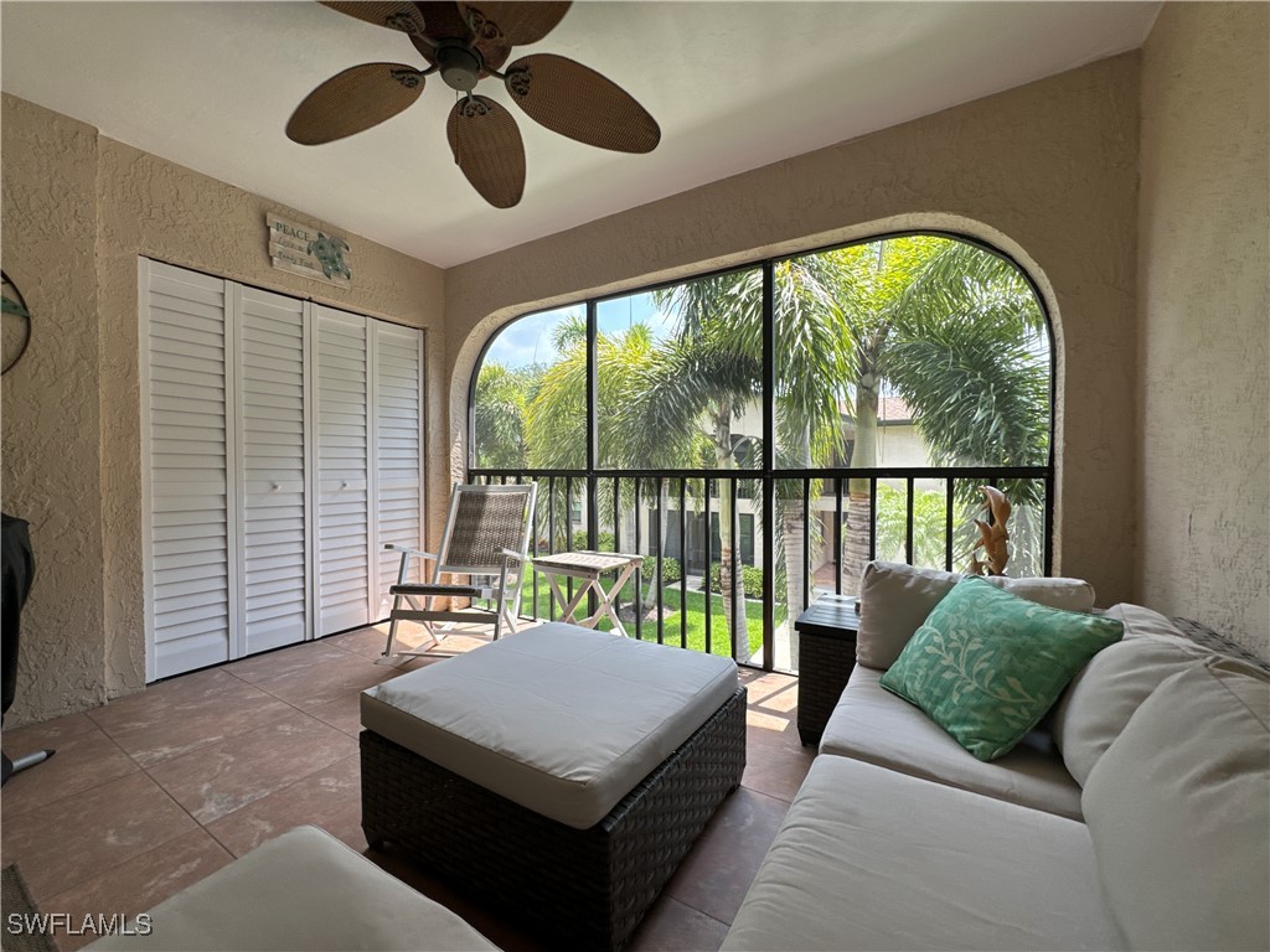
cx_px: 635
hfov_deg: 102.1
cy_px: 476
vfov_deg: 85.7
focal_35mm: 14
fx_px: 514
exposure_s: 1/297
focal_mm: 2.22
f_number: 2.2
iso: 40
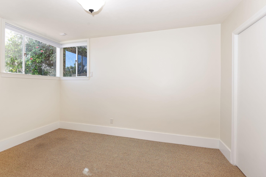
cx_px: 126
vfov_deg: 70.4
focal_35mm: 17
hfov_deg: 93.2
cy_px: 86
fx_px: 126
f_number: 6.3
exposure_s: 1/30
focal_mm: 16
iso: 100
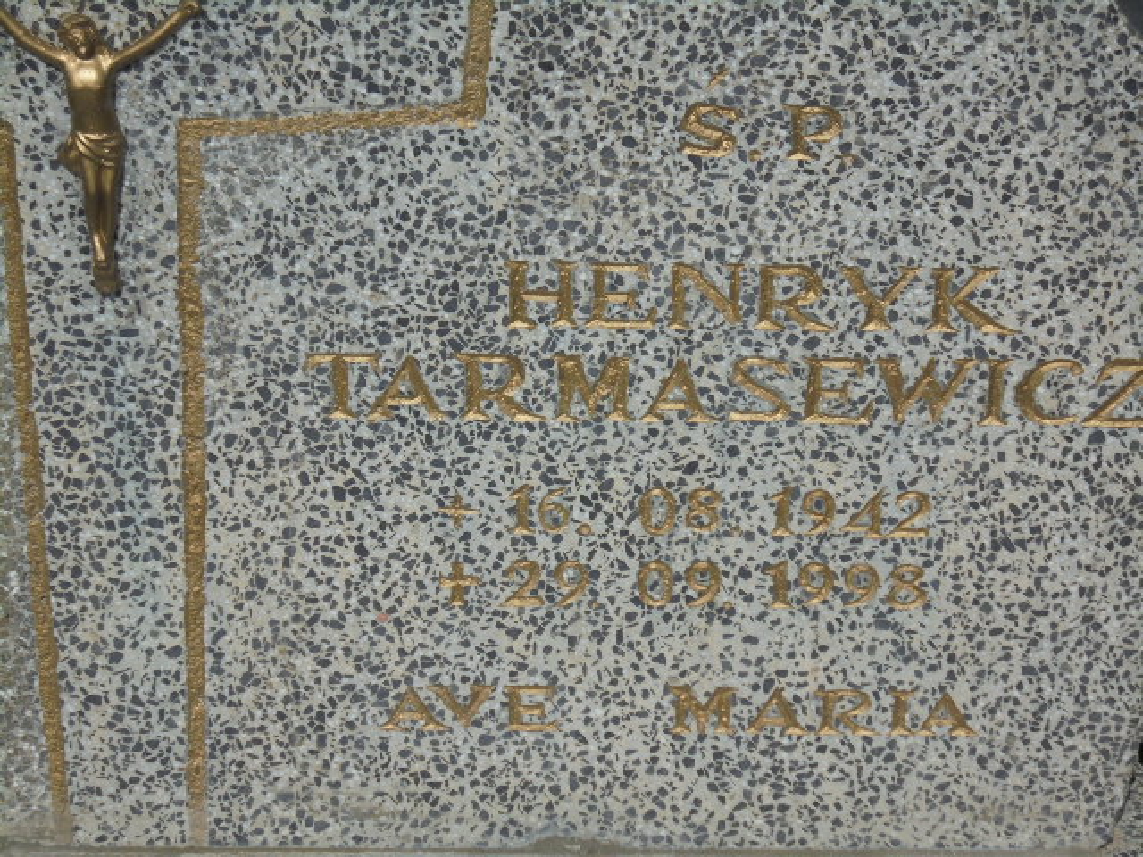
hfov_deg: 20.9
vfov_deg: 15.7
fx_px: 3104
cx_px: 572
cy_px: 428
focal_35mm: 94
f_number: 14.8
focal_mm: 16.9
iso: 100
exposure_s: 1/200
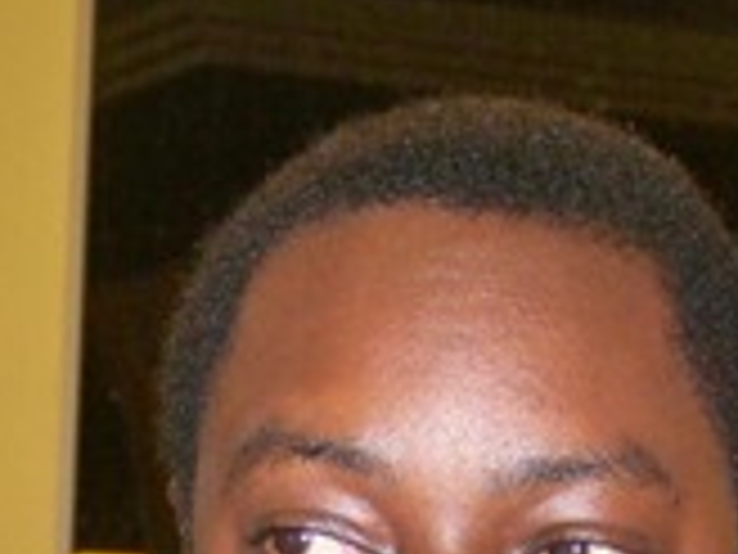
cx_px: 410
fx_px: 4733
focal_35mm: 222
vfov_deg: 6.6
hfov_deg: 8.9
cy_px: 901
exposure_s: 1/30
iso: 200
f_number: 3.2
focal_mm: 11.7
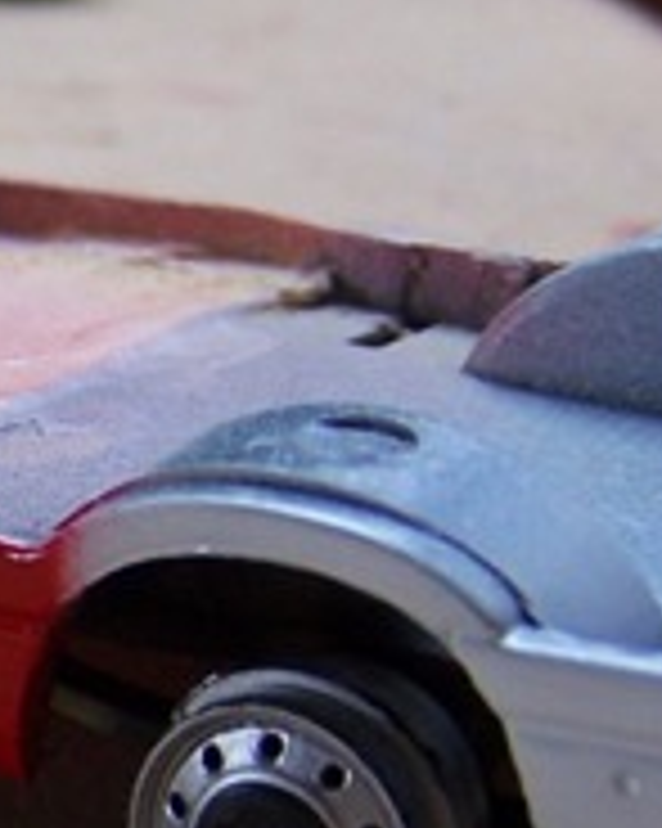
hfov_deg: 9.3
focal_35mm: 161
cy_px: 688
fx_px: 3946
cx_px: -419
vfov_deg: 11.9
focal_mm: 6.3
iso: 80
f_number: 2.8
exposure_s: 1/45
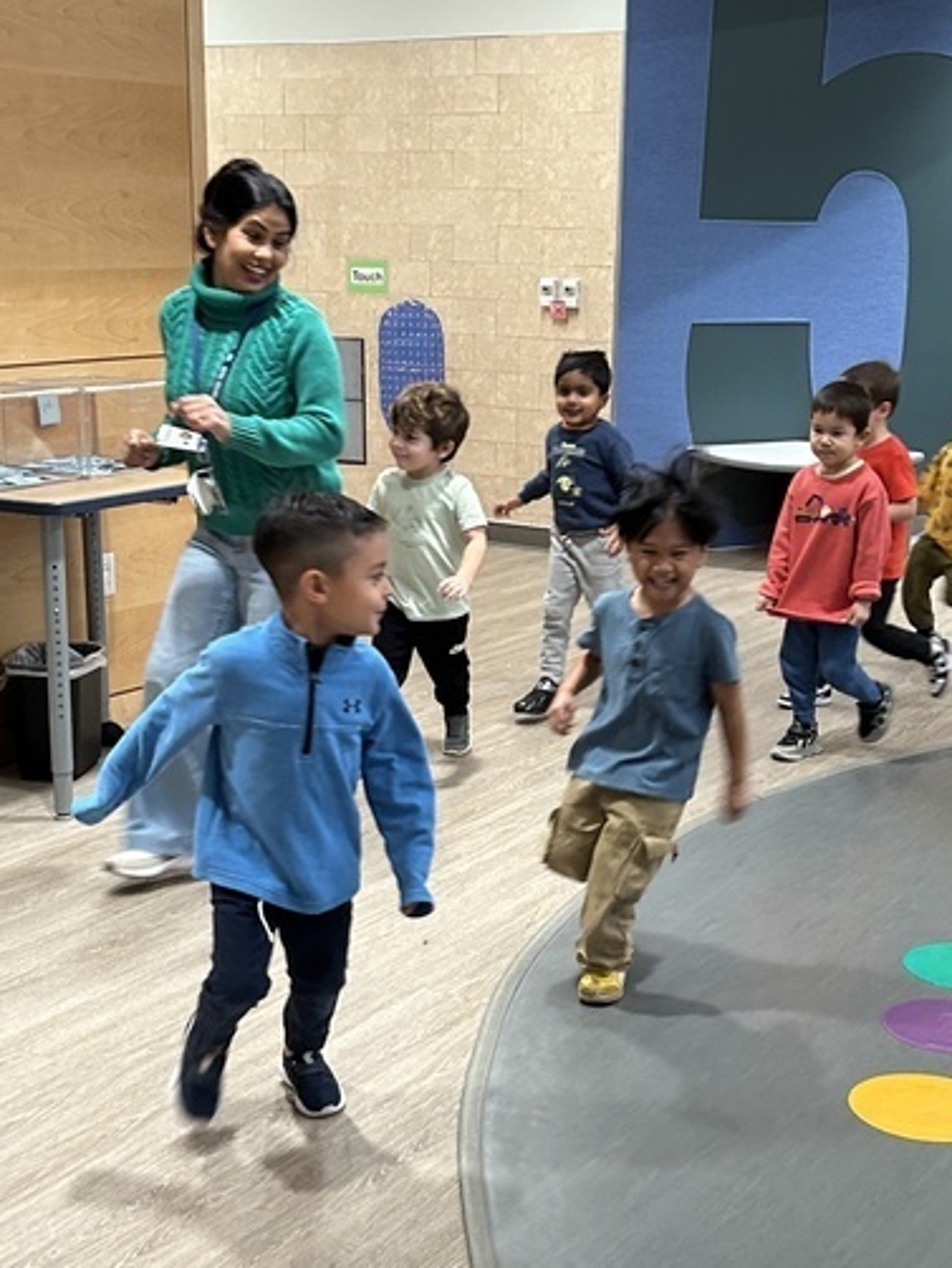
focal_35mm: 53
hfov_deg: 27.5
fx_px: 1942
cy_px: 755
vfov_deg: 36.0
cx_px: 535
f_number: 1.5
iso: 125
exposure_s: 1/60
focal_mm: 5.7
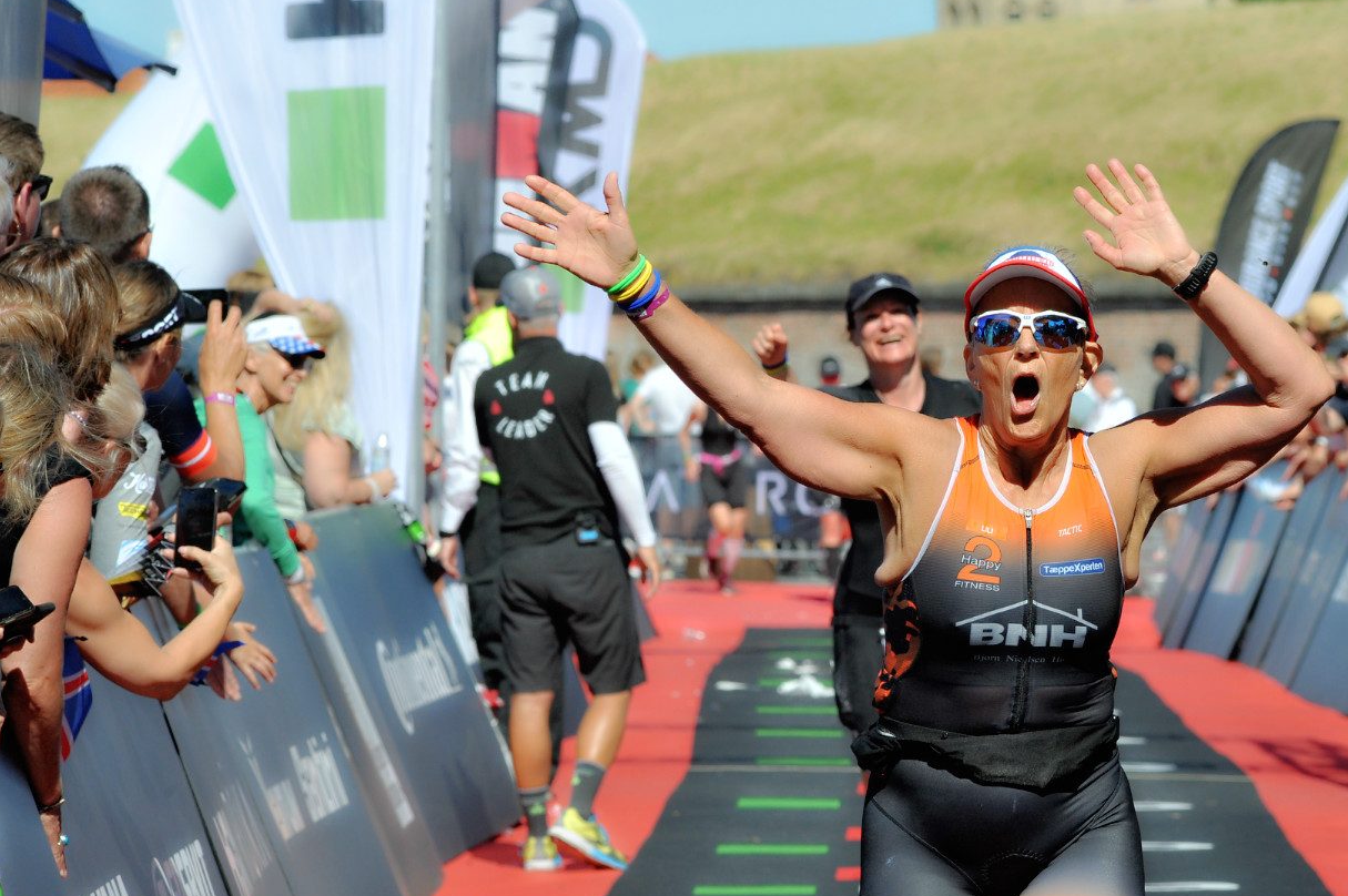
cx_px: 815
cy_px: 384
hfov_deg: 8.7
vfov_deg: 5.8
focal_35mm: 237
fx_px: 8867
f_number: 11
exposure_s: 1/1250
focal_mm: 180
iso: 800
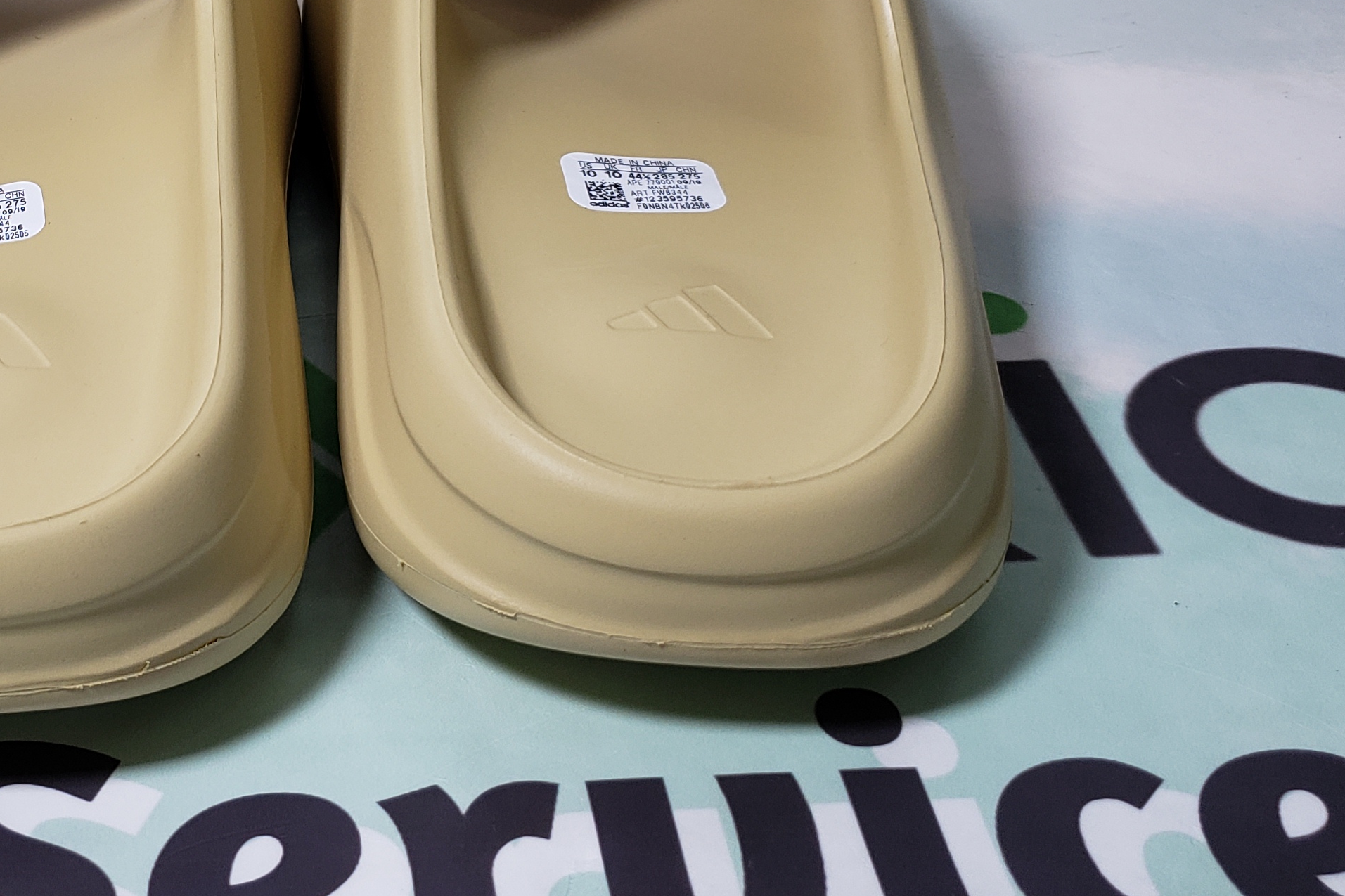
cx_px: 176
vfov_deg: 23.2
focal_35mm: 57
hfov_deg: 33.5
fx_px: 2129
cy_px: 108
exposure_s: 1/450
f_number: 1.5
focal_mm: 4.3
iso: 50
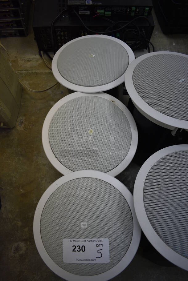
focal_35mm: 27
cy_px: 140
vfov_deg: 67.3
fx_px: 211
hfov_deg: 48.0
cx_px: 94
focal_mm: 18
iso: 800
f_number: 3.5
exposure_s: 1/250
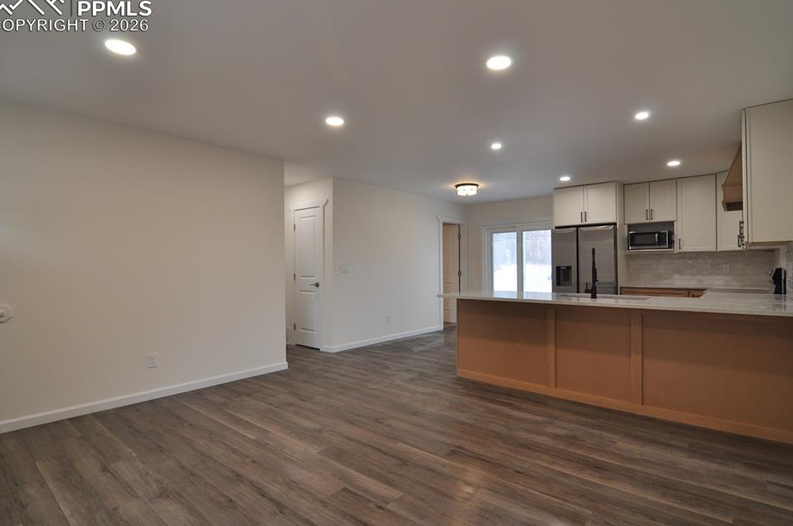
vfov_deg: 68.6
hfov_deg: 91.6
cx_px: 408
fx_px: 385
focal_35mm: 18
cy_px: 265
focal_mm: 11
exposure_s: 1/80
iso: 400
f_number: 4.5
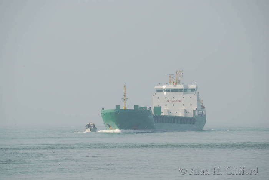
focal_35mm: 300
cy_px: 90
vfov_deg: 4.6
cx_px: 134
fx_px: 2243
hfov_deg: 6.9
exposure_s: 1/320
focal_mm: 200
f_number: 8
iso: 100
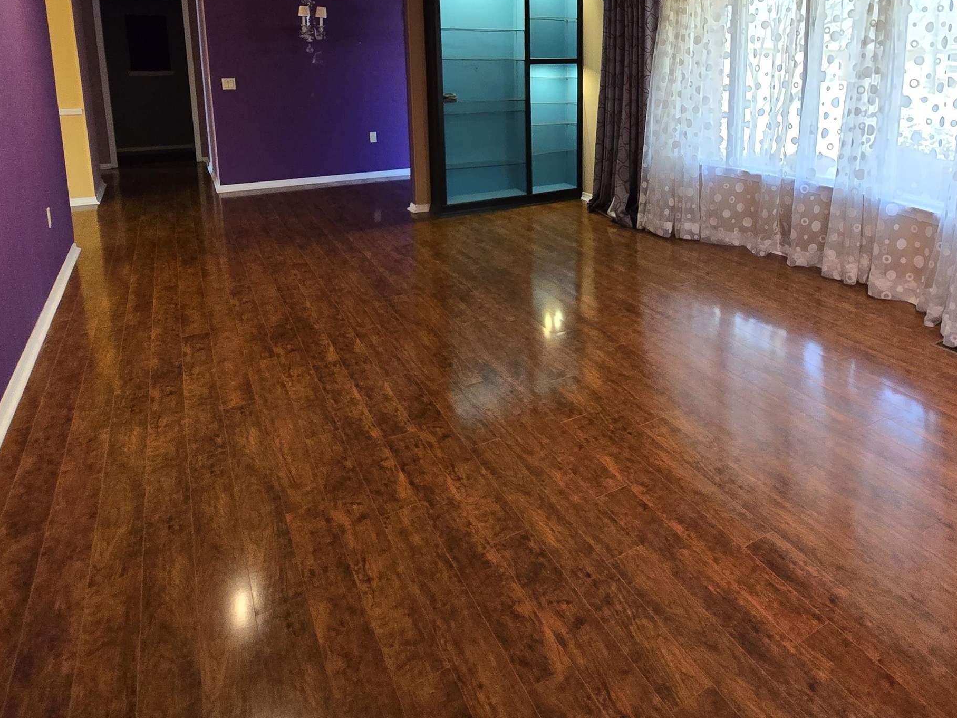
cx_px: 615
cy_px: 161
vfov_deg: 57.3
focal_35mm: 22
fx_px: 608
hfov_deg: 74.7
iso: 640
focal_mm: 2.2
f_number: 2.2
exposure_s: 1/60
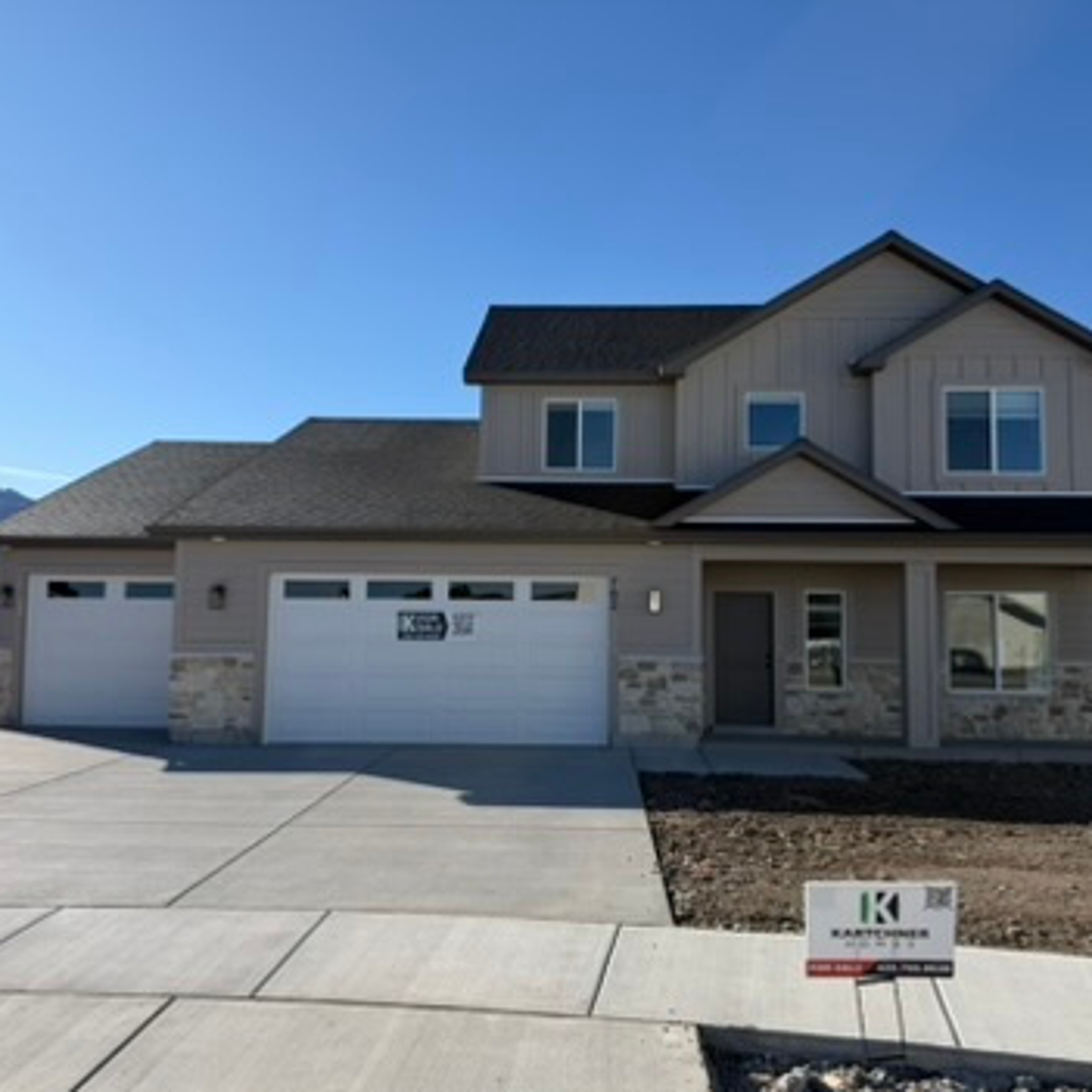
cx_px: 566
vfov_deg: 55.6
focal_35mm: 29
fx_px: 1035
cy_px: 554
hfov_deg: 55.6
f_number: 1.78
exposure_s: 1/4673
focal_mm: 6.76
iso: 80
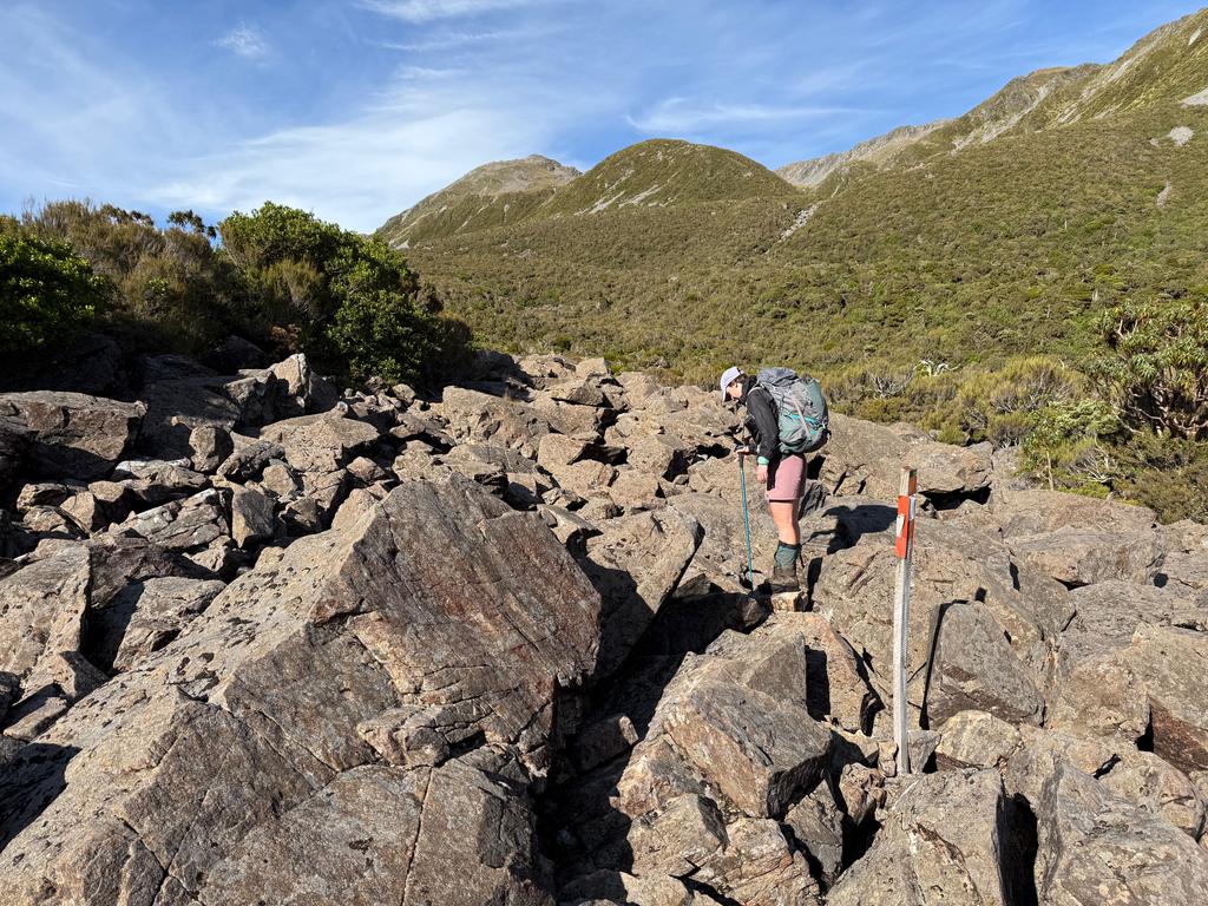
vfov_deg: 56.8
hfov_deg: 71.6
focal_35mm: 24
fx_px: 838
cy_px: 453
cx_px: 604
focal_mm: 6.76
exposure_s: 1/3145
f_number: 1.78
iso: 80
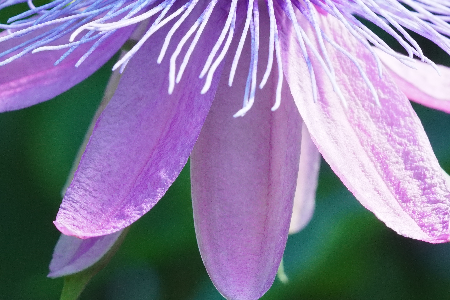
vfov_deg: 4.3
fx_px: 3987
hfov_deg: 6.5
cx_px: 277
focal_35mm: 319
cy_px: 1
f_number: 8
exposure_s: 1/160
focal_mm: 90
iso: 1600
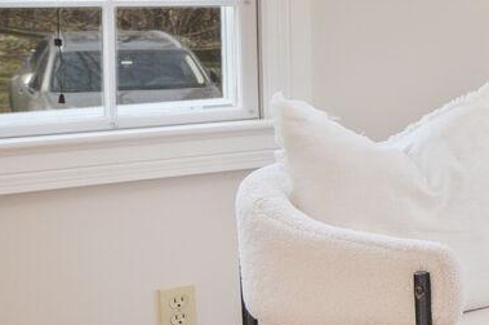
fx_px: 991
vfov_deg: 18.2
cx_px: 1110
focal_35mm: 73
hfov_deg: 16.2
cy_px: 13
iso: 400
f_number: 8
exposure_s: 1/25
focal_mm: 16
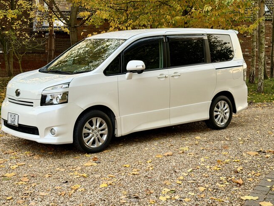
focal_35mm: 59
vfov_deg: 24.8
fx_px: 467
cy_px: 93
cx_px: 140
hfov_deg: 32.7
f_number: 1.78
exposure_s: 1/60
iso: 160
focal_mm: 6.76
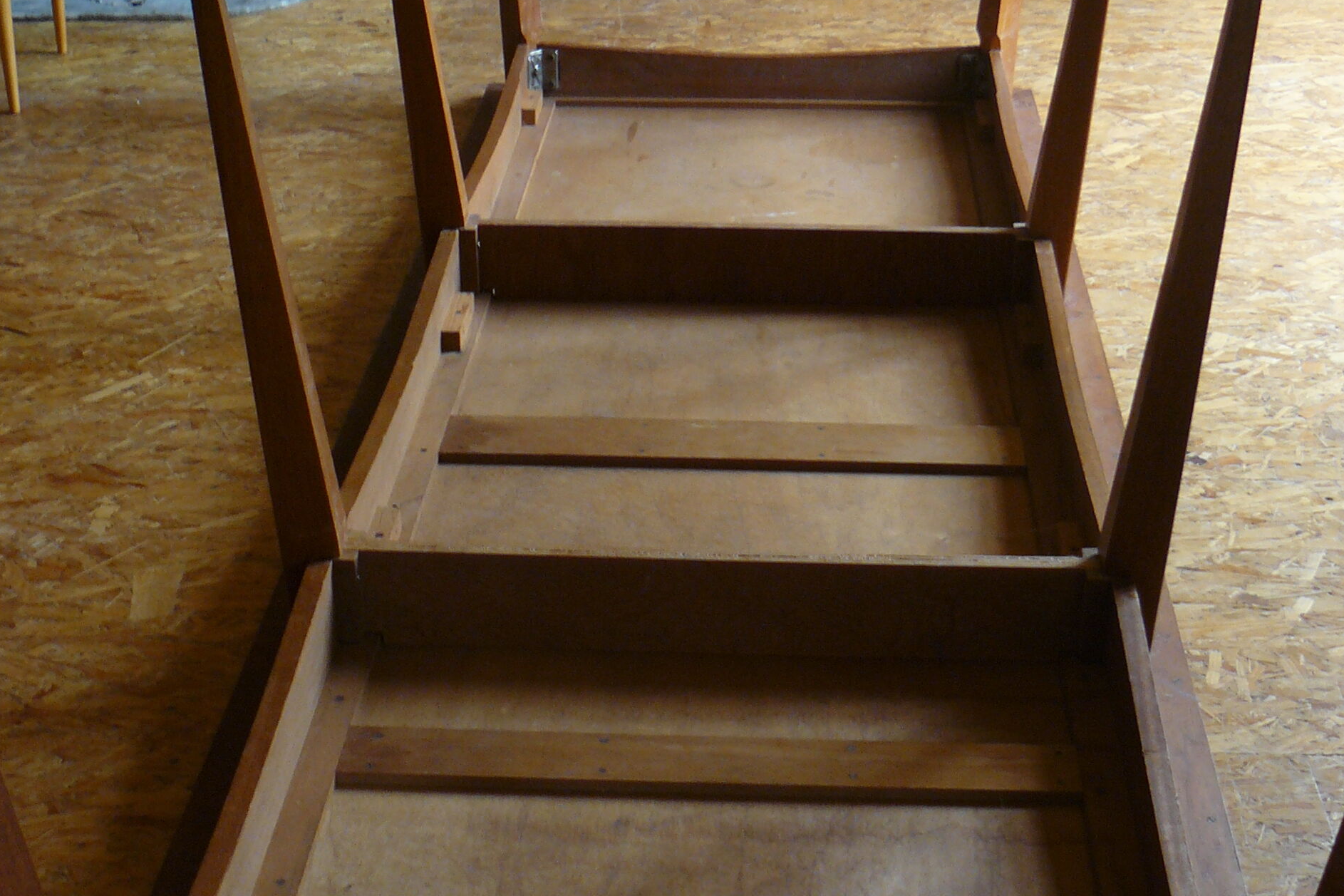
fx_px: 2277
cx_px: 666
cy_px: 491
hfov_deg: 32.9
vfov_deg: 22.2
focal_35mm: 61
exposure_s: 1/25
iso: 100
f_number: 2.8
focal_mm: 6
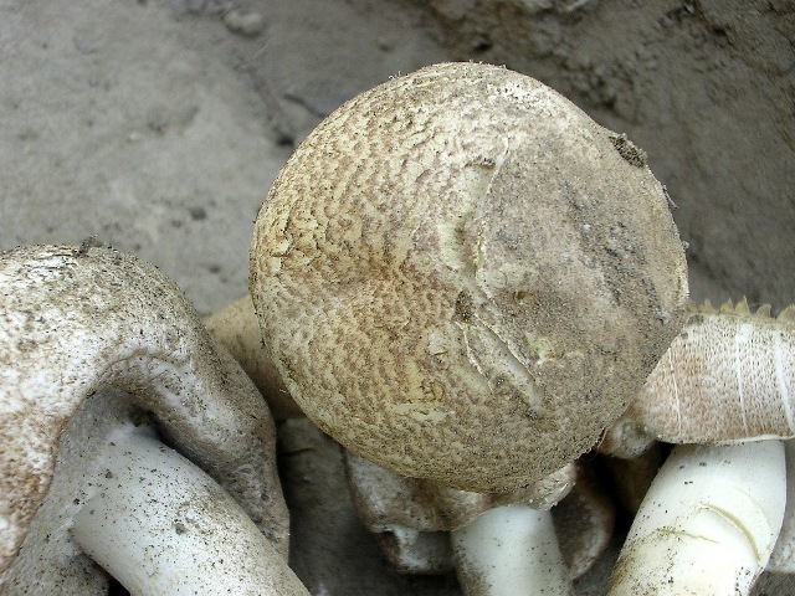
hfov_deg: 30.7
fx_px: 1447
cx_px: 398
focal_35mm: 63
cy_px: 298
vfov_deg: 23.3
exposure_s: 1/70.1
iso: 100
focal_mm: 9.6
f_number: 3.5
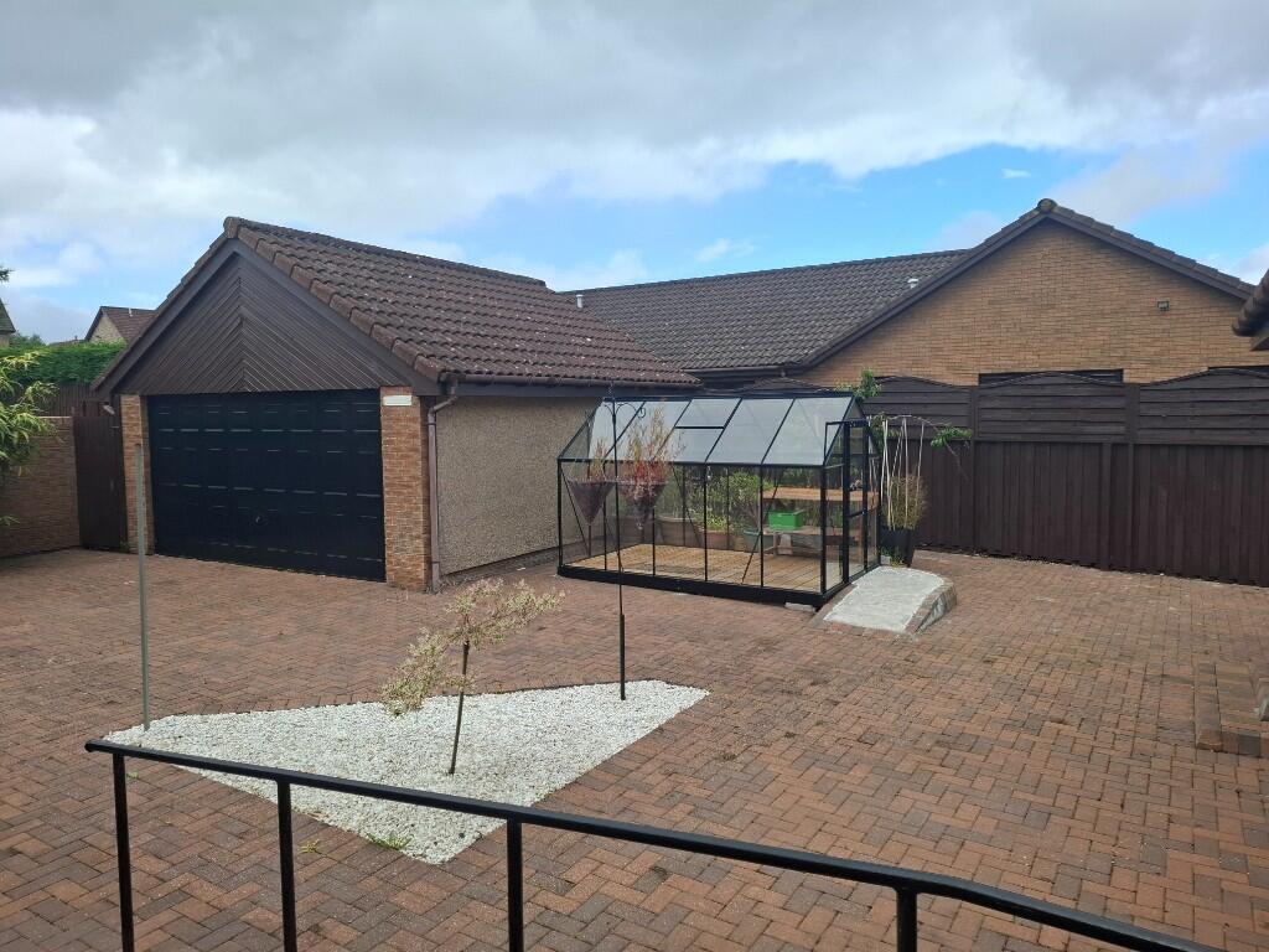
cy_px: 476
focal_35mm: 23
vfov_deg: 58.9
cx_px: 634
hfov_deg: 73.9
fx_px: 843
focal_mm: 5.54
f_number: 1.8
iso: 50
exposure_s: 1/1247
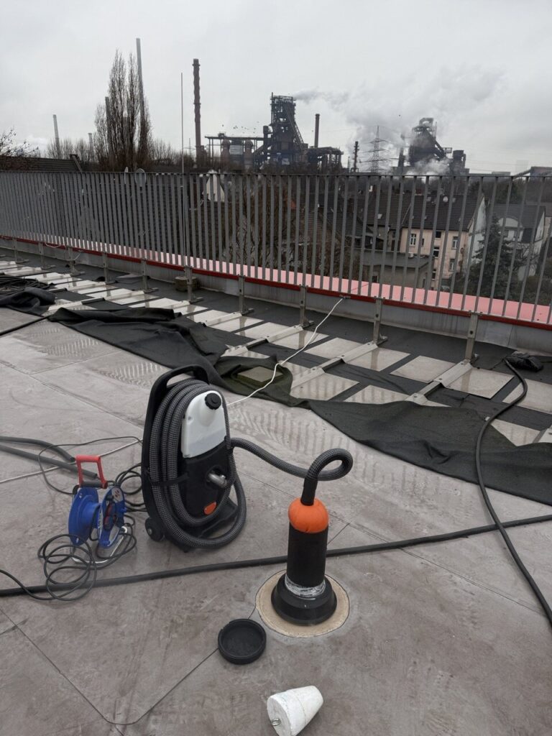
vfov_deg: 71.6
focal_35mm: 24
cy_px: 368
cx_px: 276
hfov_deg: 56.8
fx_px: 510
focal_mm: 6.76
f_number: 1.78
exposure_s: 1/1410
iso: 80
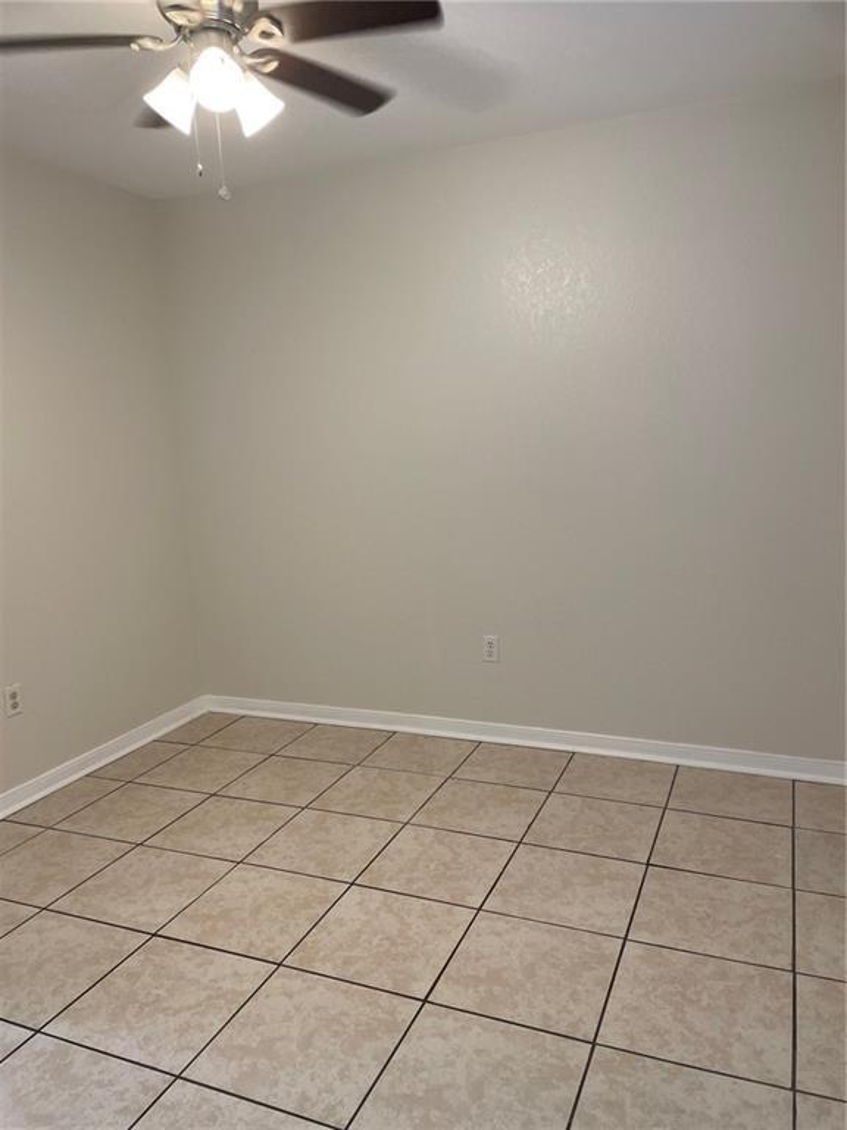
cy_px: 565
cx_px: 424
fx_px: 848
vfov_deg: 67.3
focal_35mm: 26
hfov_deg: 53.1
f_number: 1.6
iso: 125
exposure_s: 1/120
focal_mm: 4.2
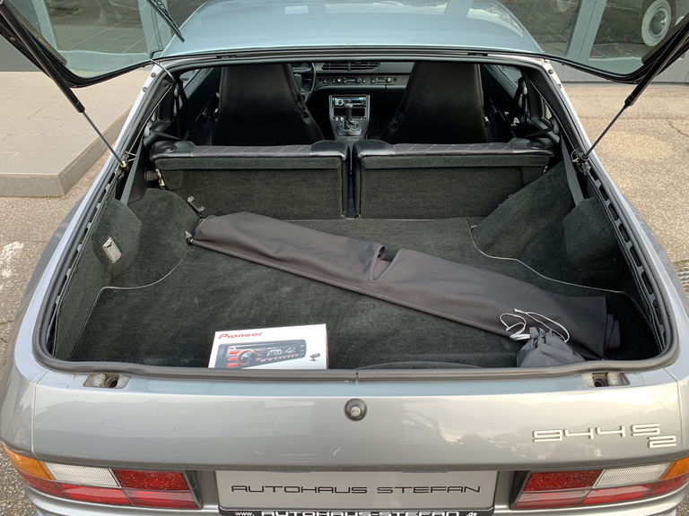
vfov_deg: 53.1
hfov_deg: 67.3
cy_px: 258
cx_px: 344
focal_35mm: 26
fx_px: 518
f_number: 1.8
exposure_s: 1/121
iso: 40
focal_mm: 4.25
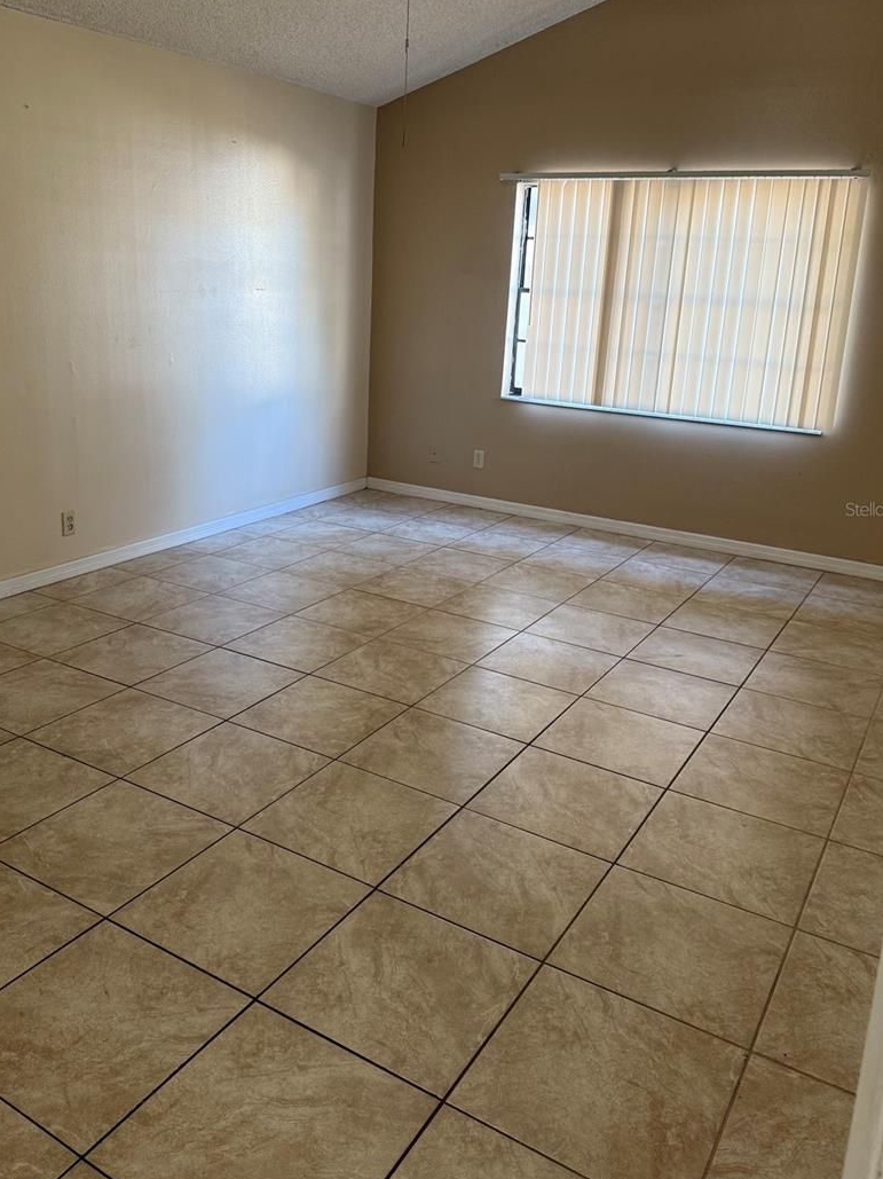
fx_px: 953
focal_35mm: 28
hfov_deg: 49.7
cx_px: 411
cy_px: 509
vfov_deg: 63.2
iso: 200
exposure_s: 1/60
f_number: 1.78
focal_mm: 6.76
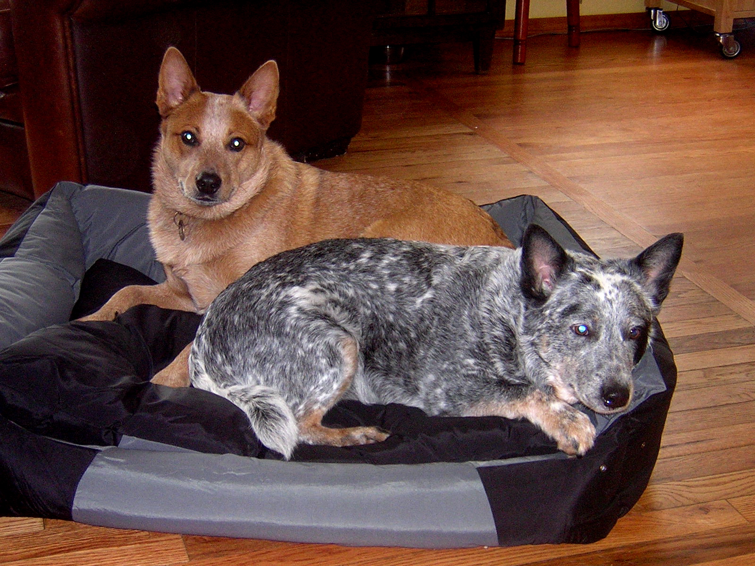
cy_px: 283
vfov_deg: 27.0
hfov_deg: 35.5
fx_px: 1178
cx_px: 378
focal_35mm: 54
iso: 323
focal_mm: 7.1
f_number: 3.2
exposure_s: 1/60.1
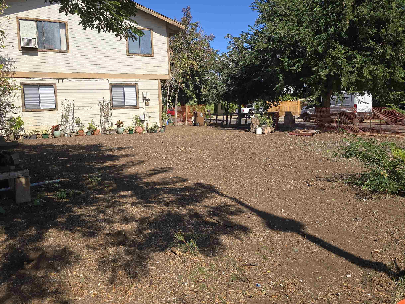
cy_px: 130
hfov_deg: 61.7
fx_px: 339
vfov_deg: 48.1
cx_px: 202
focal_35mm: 29
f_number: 1.7
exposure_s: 1/792
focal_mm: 6.3
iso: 12
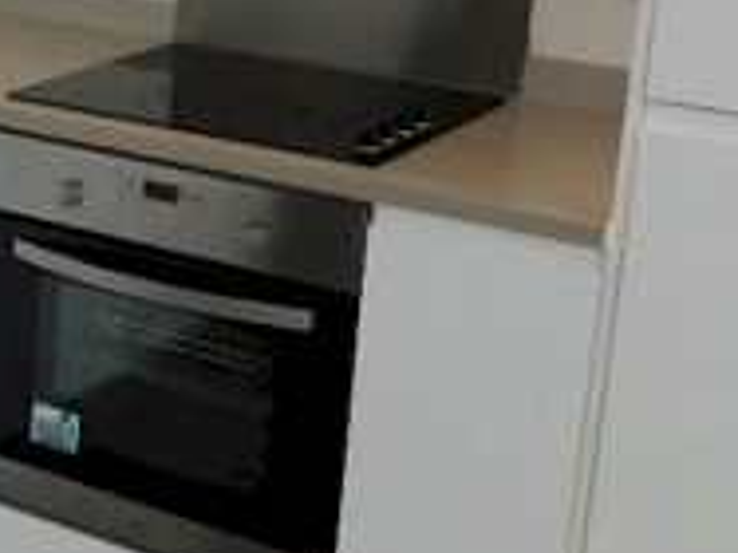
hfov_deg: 21.0
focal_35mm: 86
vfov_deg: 17.0
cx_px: -178
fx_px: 1832
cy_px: 132
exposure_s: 1/100
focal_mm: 4
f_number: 3
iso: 125
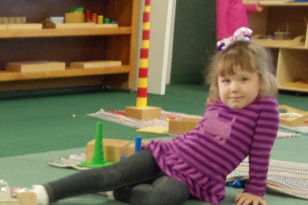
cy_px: 224
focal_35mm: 116
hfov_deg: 16.9
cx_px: -56
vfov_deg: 11.6
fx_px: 992
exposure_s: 1/13
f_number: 3.5
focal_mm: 6
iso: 400
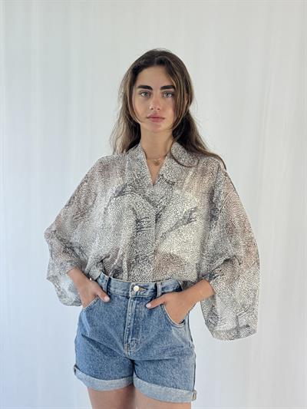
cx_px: 154
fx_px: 567
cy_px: 204
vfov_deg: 39.6
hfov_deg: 30.3
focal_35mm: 48
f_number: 1.78
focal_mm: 6.76
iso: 64
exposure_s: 1/170
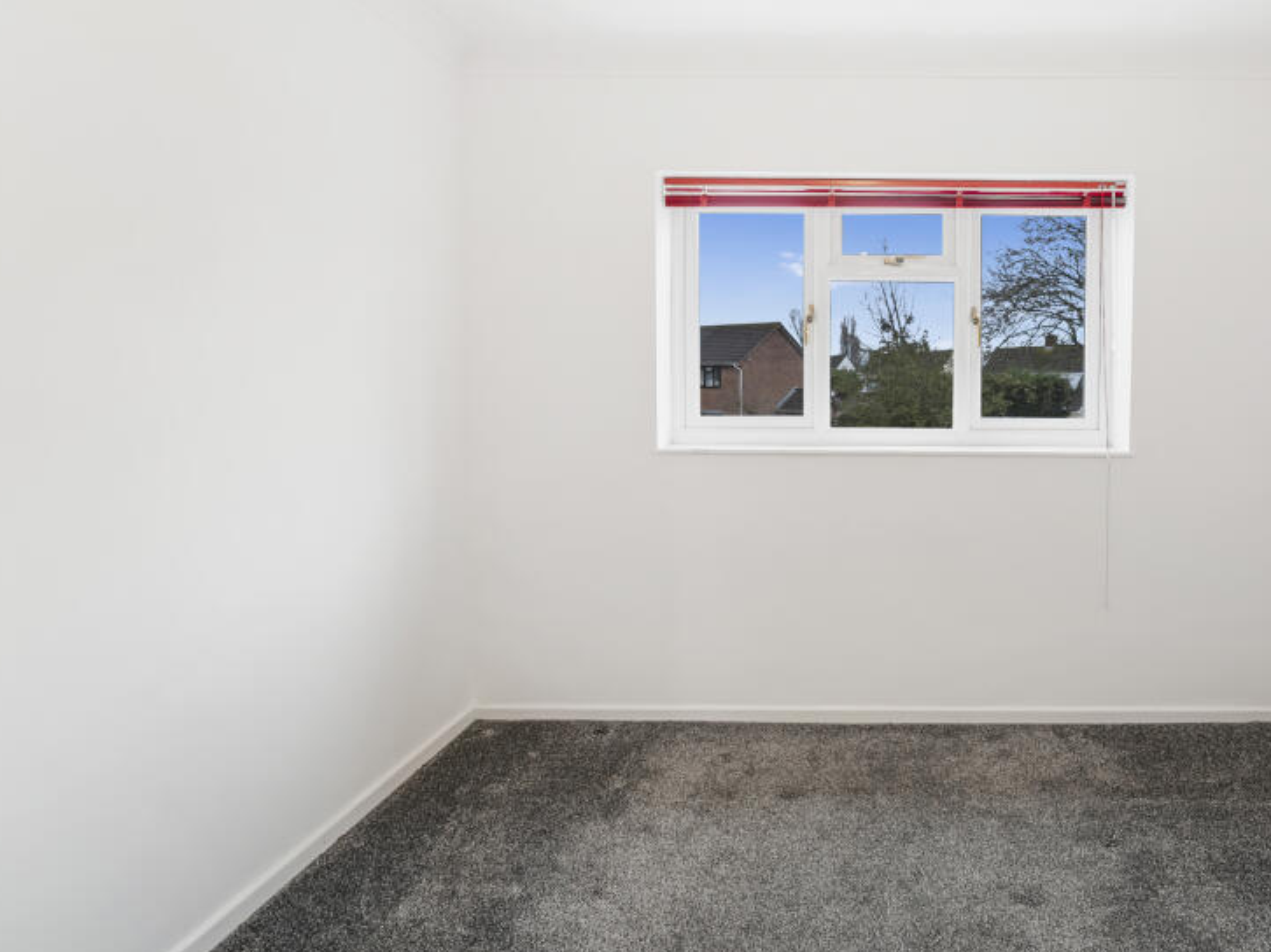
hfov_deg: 81.2
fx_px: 697
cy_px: 413
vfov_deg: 68.4
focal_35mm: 19
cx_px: 870
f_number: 6.3
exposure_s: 1/50
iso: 320
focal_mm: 14
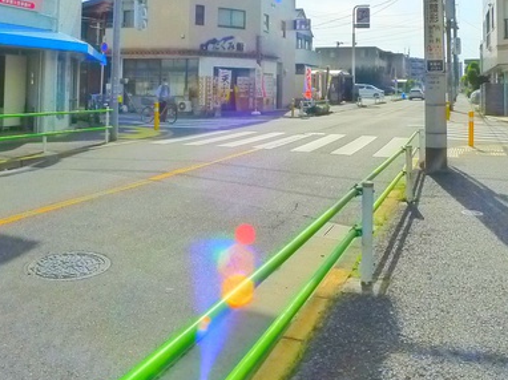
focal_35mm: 44
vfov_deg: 31.7
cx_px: 261
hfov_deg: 43.0
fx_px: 645
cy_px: 59
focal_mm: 5.1
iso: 400
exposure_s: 1/1000
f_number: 5.6
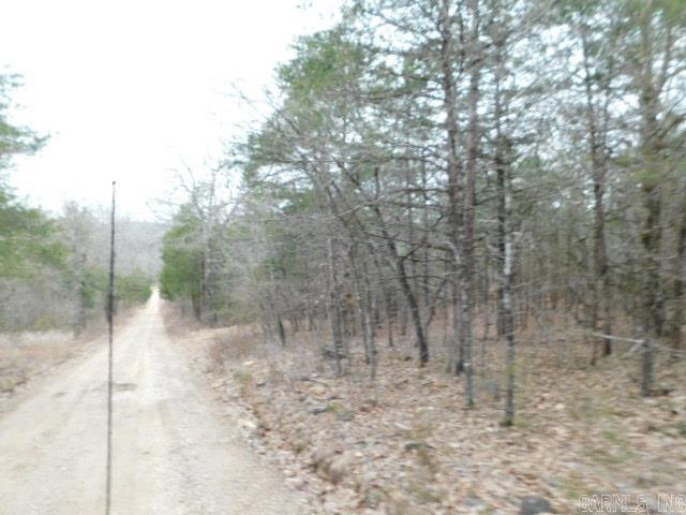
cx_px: 343
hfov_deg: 73.9
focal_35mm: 23
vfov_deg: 58.9
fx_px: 456
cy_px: 258
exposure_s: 1/100
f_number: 3
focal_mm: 4
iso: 125
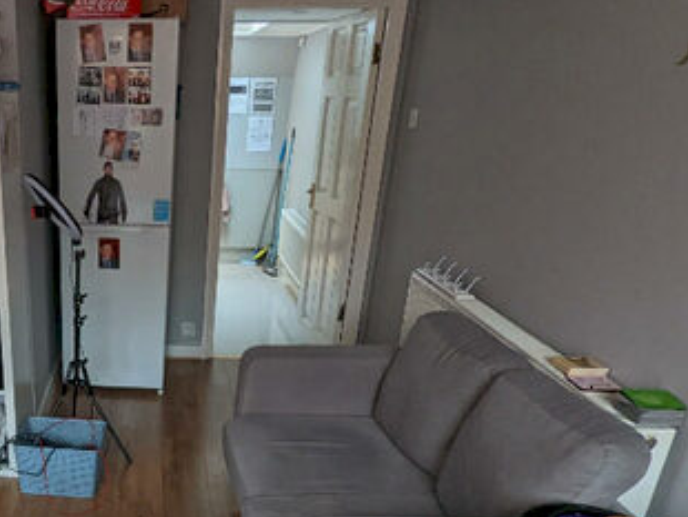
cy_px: 436
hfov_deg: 47.7
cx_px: 112
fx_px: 716
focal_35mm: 36
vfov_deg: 37.8
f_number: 2.2
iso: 400
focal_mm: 2.35
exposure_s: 1/38.3
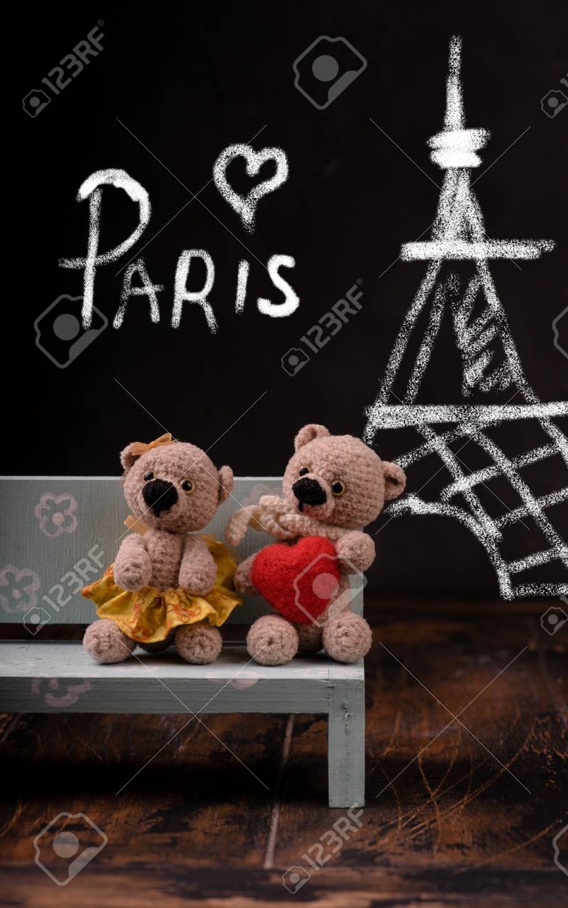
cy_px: 455
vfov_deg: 19.3
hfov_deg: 12.1
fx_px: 2675
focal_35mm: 108
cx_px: 301
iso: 140
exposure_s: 1/180
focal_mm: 105
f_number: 11
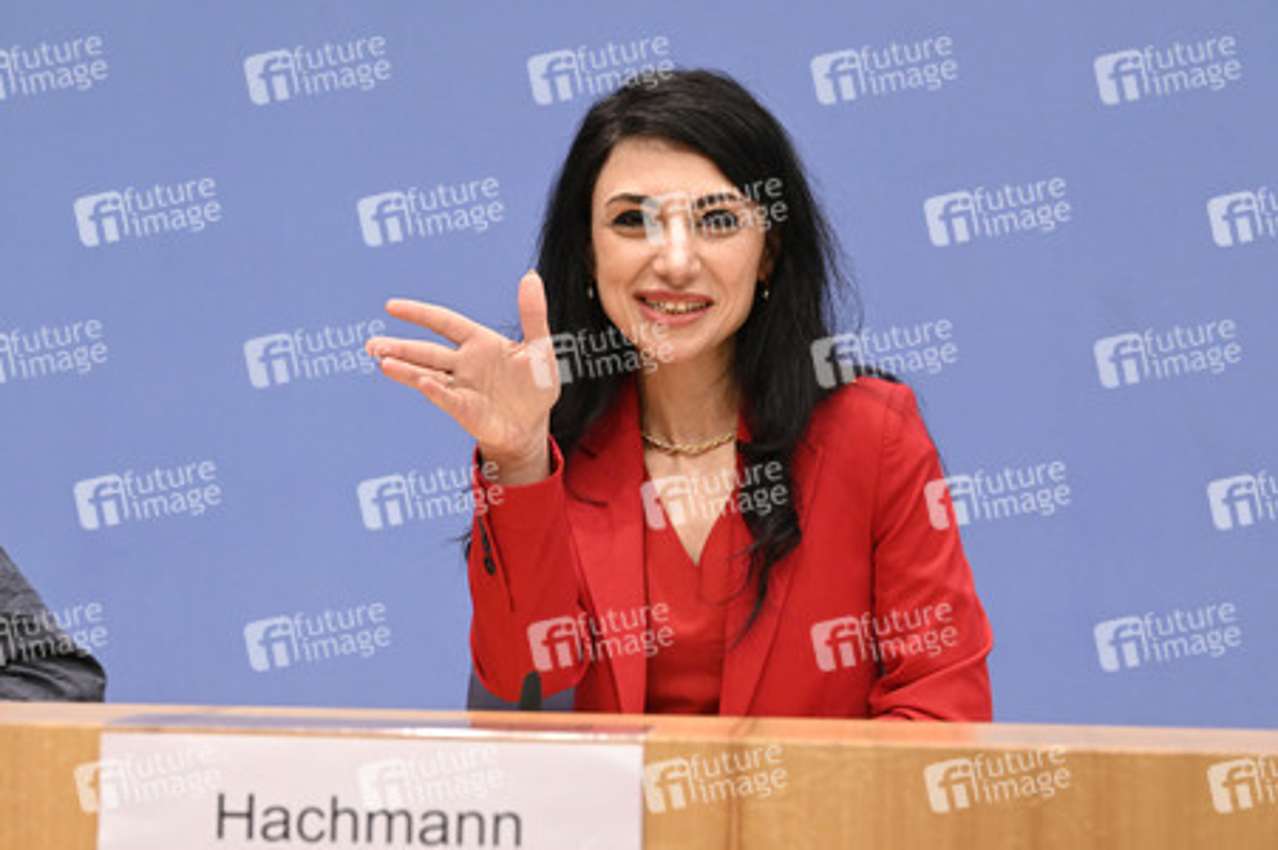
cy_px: 425
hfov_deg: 27.0
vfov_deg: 18.2
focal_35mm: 75
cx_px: 639
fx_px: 2660
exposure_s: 1/500
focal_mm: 75
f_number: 5.6
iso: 5000
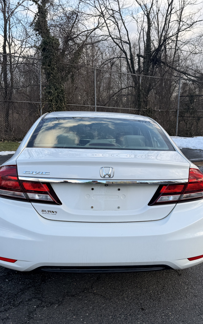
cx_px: 111
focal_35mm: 34
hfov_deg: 37.2
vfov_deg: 56.7
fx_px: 301
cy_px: 162
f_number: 1.78
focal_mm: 6.76
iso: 80
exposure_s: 1/813
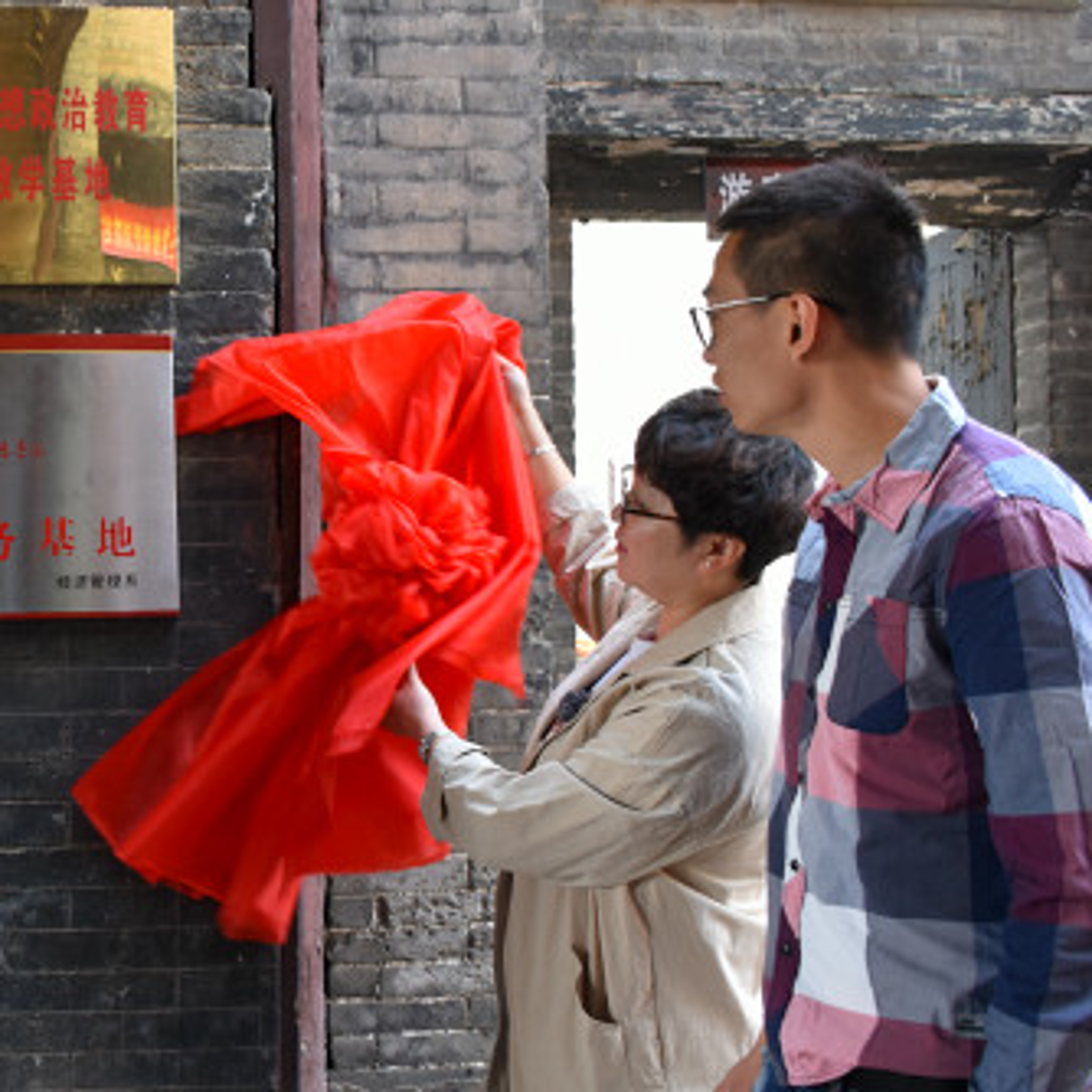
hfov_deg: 35.7
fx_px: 1570
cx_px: 78
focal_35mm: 44
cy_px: 481
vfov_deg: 38.3
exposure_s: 1/100
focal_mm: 18
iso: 400
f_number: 5
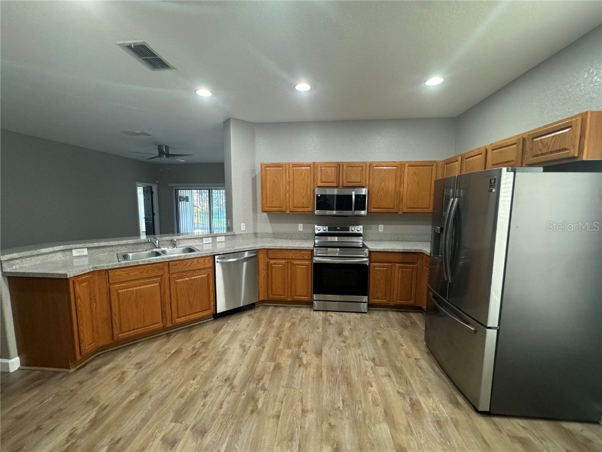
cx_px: 301
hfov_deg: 102.1
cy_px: 226
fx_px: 243
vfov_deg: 85.7
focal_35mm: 14
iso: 320
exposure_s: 1/60
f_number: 2.2
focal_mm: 2.22
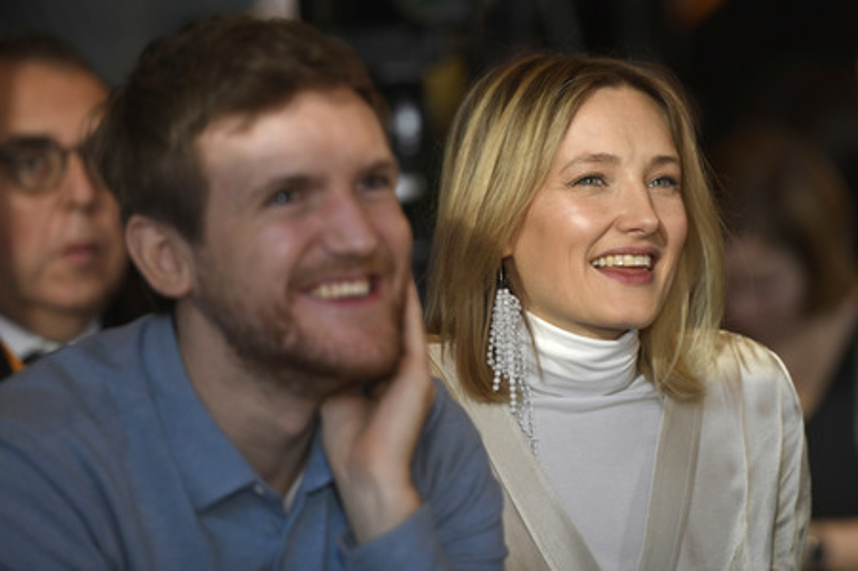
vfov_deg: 6.9
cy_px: 286
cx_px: 429
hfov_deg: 10.3
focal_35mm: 200
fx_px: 4763
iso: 1250
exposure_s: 1/640
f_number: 2.8
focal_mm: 200
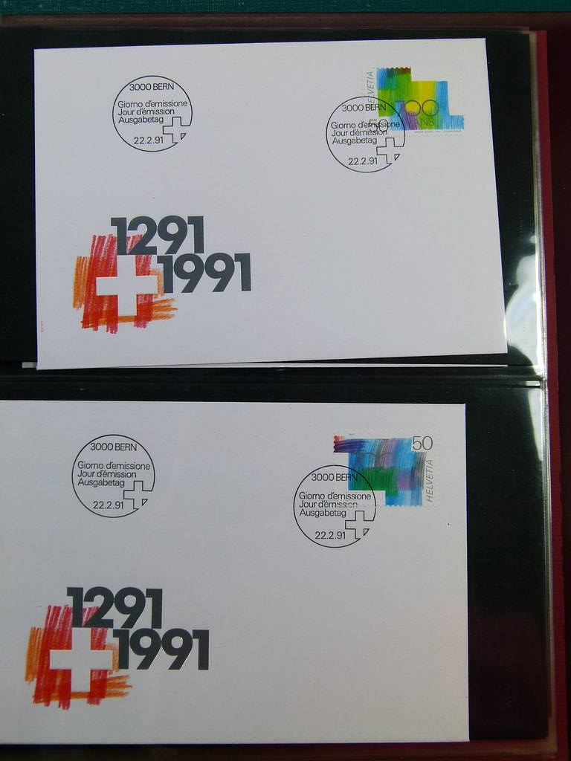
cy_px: 380
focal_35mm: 44
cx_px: 286
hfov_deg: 32.9
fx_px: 968
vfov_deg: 42.9
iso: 100
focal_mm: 7.9
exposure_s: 1/100
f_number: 4
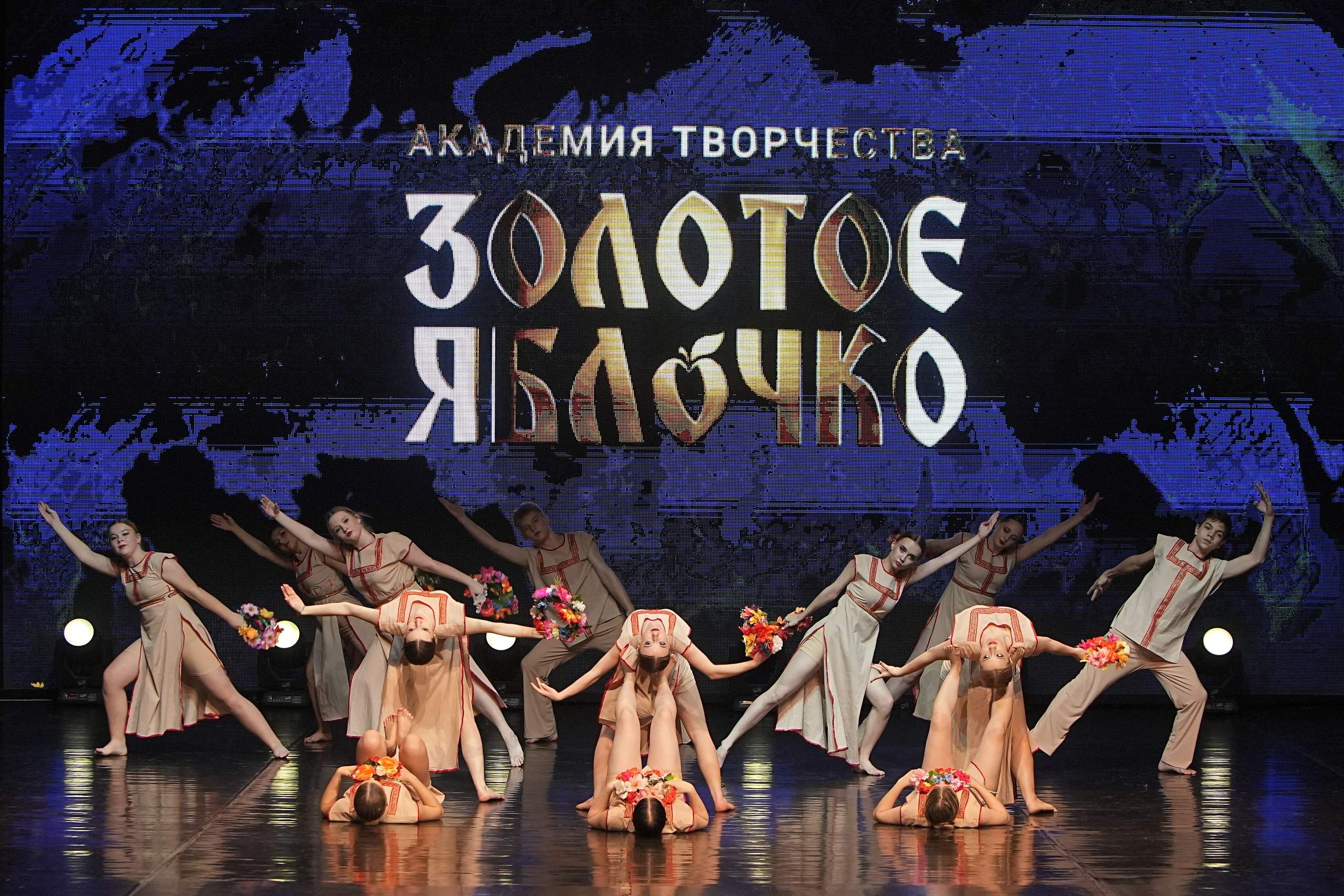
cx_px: 672
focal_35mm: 105
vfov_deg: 13.0
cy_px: 448
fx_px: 3920
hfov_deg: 19.5
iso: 2500
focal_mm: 70
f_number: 4
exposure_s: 1/400
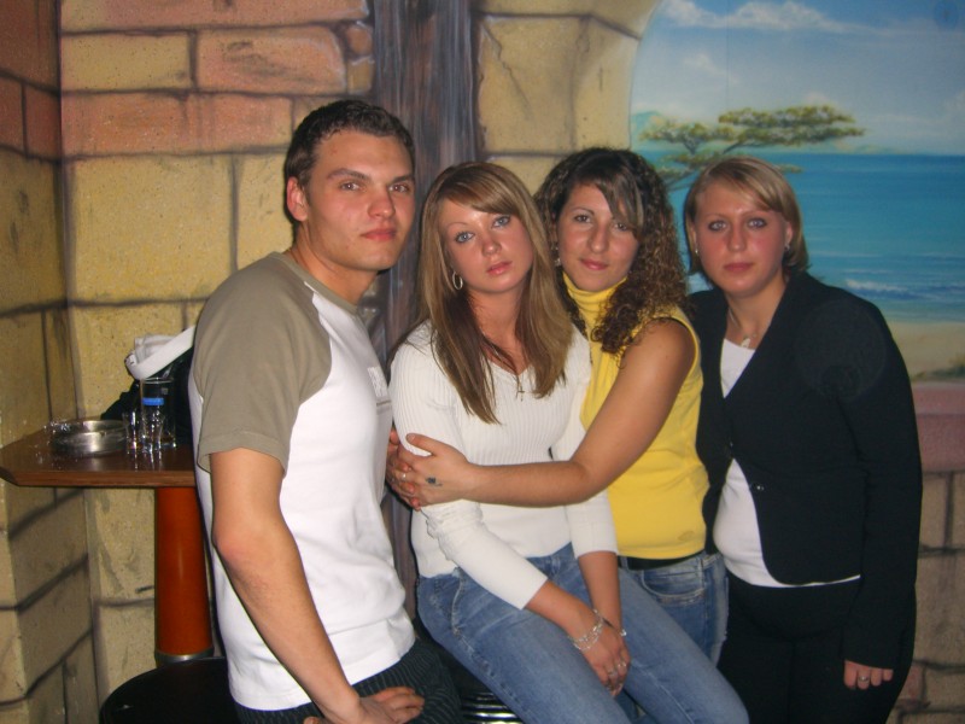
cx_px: 482
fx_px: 1059
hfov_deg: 49.0
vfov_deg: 37.7
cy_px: 362
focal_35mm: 38
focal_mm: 7.9
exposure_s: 1/60
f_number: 2.8
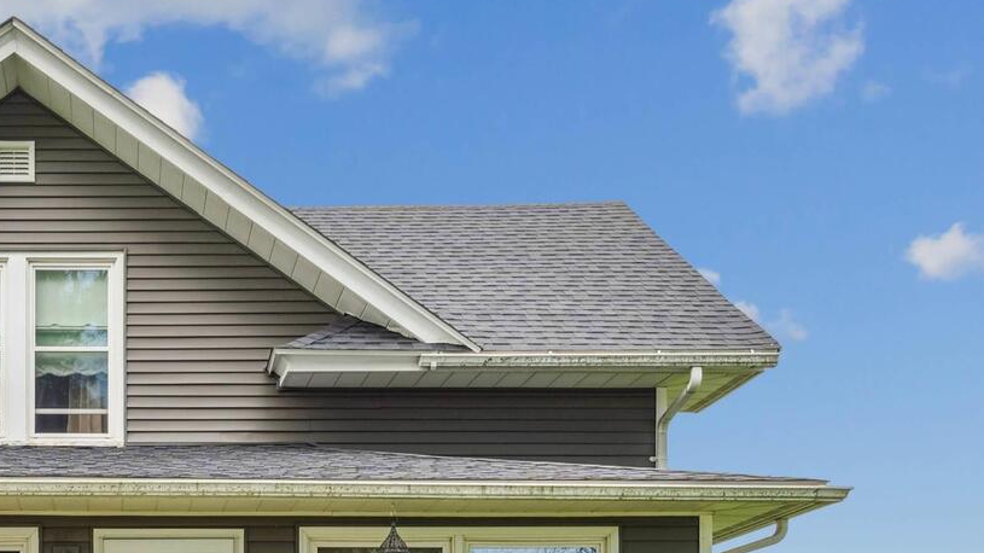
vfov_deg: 23.4
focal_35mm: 50
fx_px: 1304
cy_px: 481
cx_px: 191
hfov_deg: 39.6
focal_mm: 24
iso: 500
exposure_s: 1/640
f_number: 9
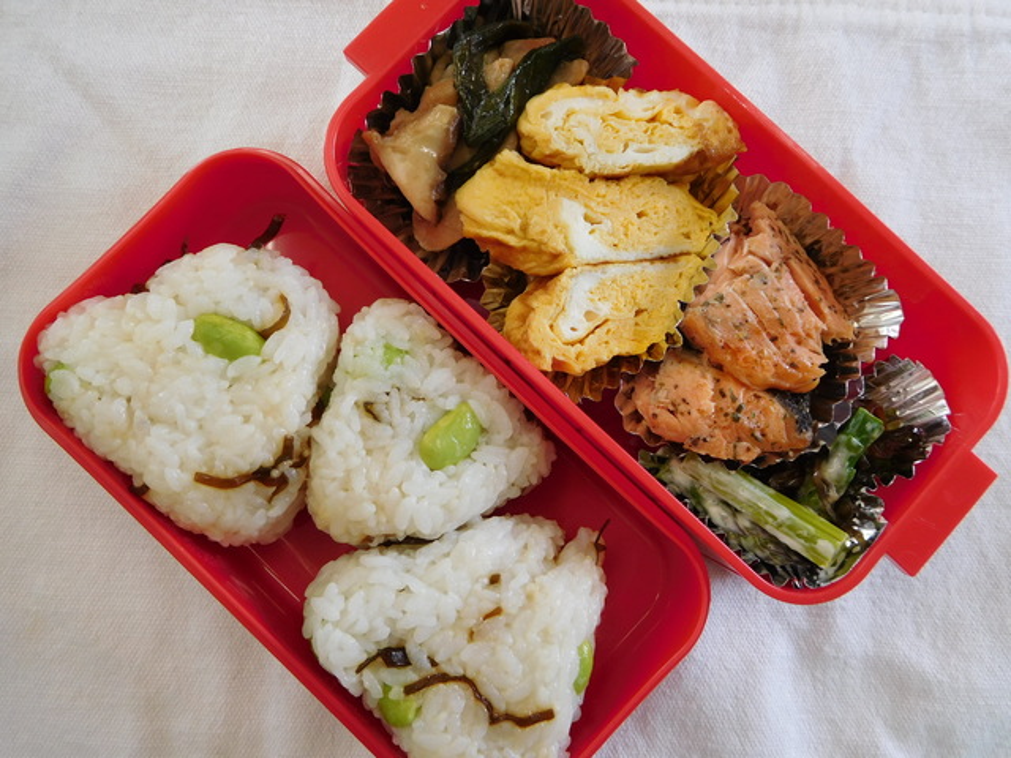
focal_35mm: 25
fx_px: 730
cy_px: 379
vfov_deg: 54.9
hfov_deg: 69.4
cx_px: 506
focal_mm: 4.5
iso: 125
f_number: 3.4
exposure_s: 1/80
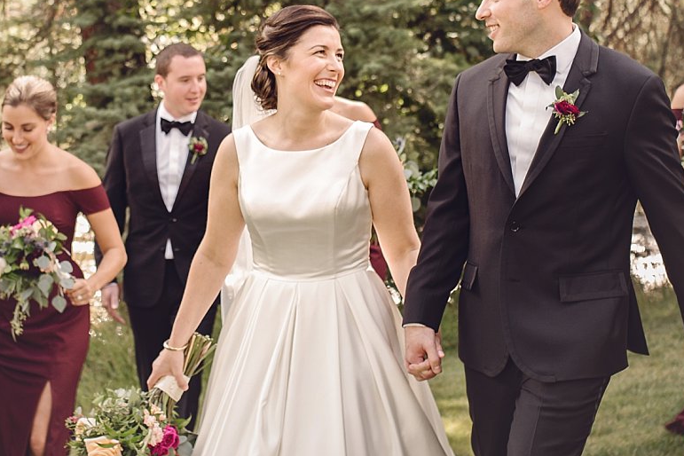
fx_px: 1767
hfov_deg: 21.9
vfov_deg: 14.6
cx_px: 296
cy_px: 112
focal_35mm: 93
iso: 200
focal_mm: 35
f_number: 2.8
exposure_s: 1/320
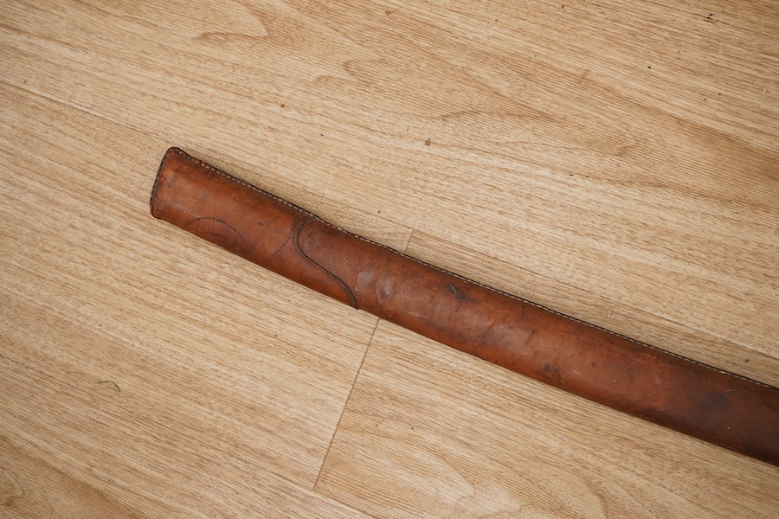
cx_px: 390
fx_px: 974
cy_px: 260
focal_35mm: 45
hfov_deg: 43.6
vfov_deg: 29.9
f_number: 8
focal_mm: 30
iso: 1250
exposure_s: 1/125
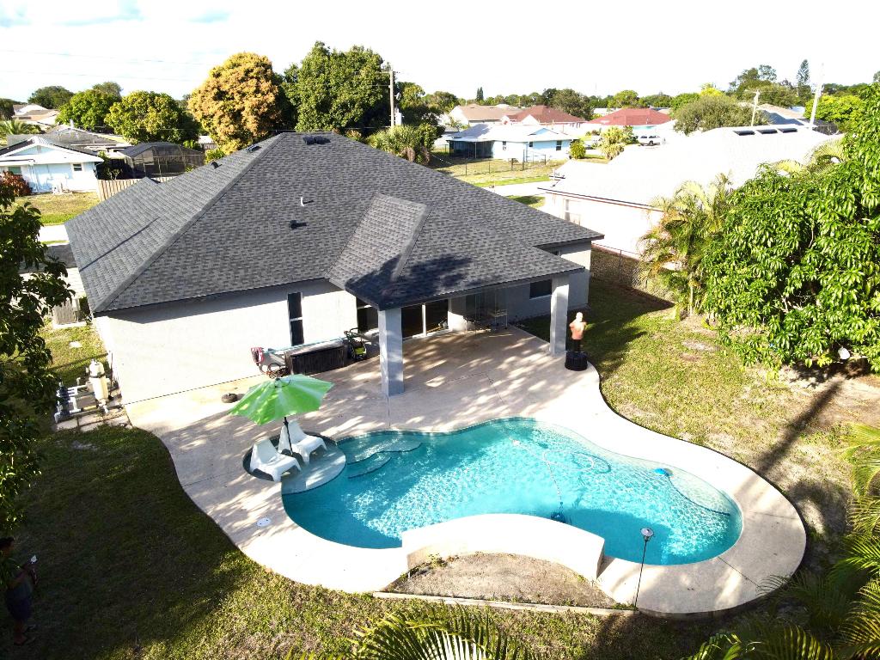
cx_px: 440
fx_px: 610
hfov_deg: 71.6
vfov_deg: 56.8
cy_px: 330
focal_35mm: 24
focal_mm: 4.5
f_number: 2.8
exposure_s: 1/640
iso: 100
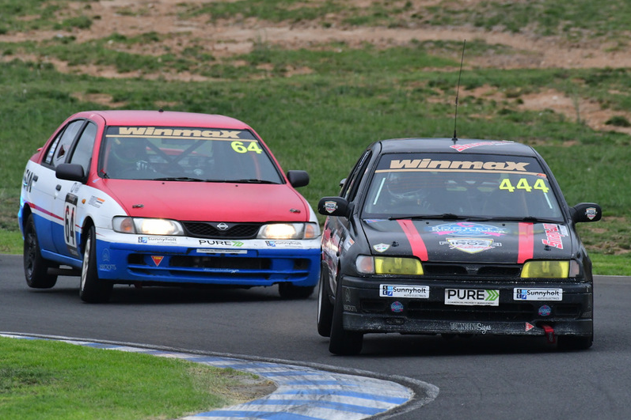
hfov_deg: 2.7
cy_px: 210
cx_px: 315
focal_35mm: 753
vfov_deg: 1.8
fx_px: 13195
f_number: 10
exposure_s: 1/640
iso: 2000
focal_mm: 500
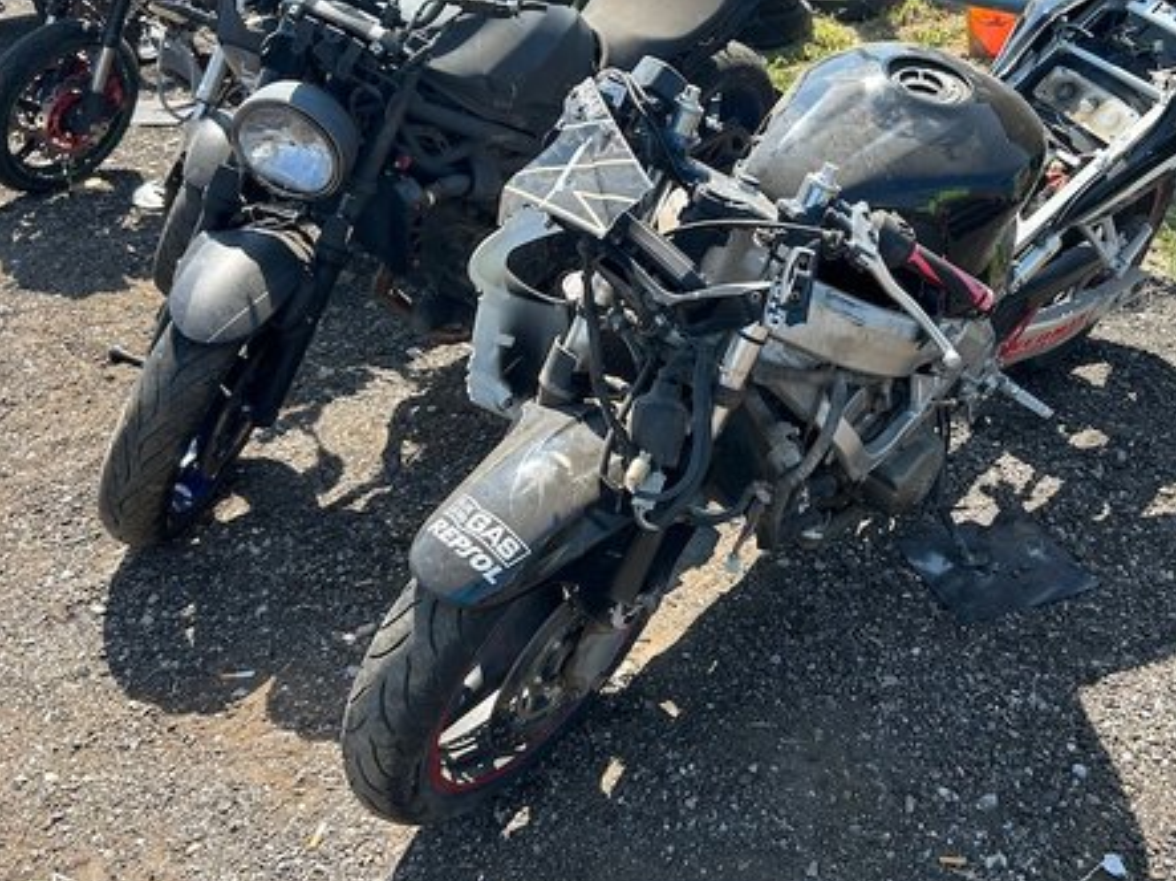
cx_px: 747
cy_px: 317
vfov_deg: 38.3
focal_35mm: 37
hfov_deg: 49.6
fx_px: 1257
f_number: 1.5
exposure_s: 1/1224
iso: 50
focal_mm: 5.7
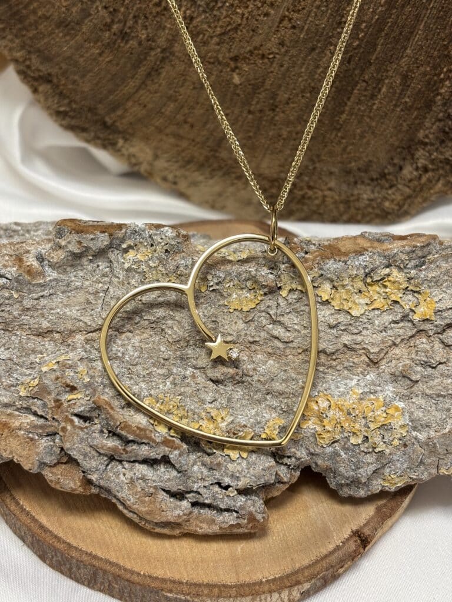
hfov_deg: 28.0
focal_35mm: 52
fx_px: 905
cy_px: 301
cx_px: 226
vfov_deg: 36.8
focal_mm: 5.96
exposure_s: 1/50
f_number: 1.6
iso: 64
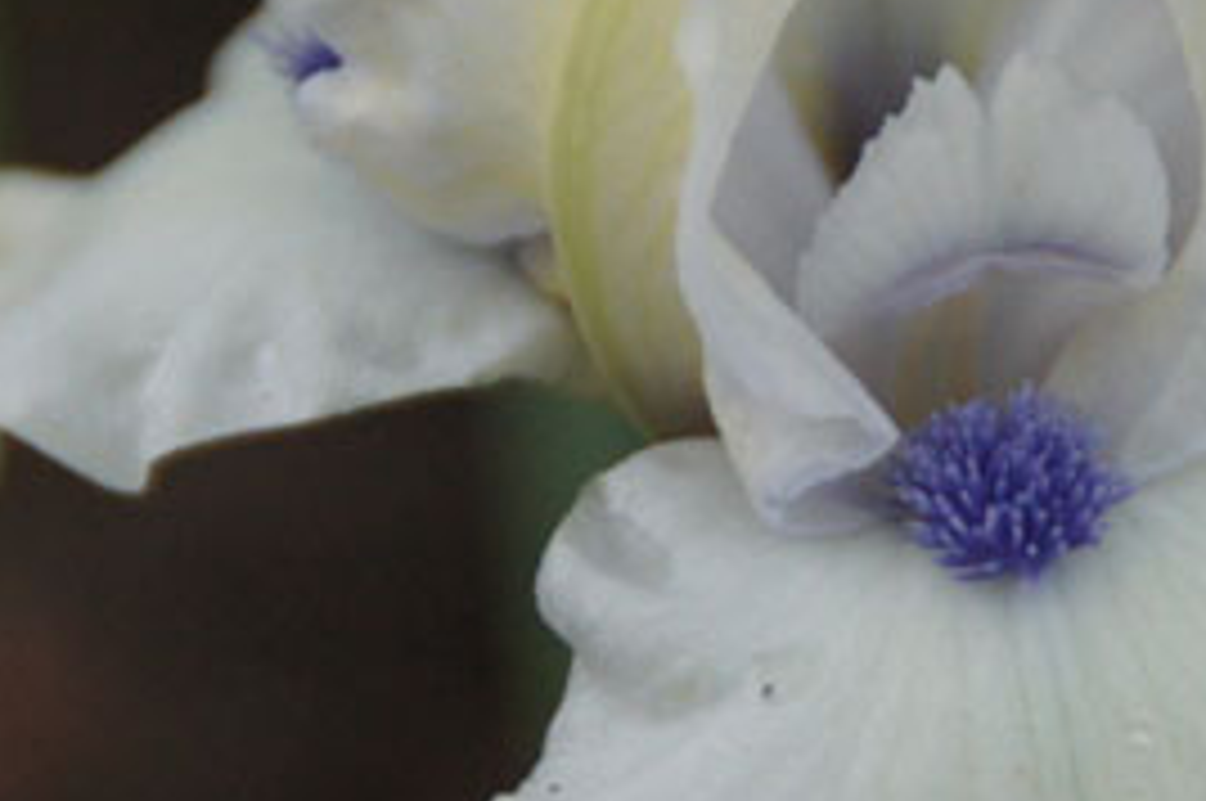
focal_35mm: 392
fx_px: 13116
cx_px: 994
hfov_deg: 5.3
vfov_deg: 3.5
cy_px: 308
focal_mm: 100
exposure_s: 1/160
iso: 1250
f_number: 6.3
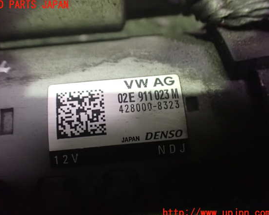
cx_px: 126
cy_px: 109
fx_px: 255
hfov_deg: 55.6
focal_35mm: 32
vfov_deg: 45.8
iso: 1600
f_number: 2.3
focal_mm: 5.4
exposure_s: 1/30
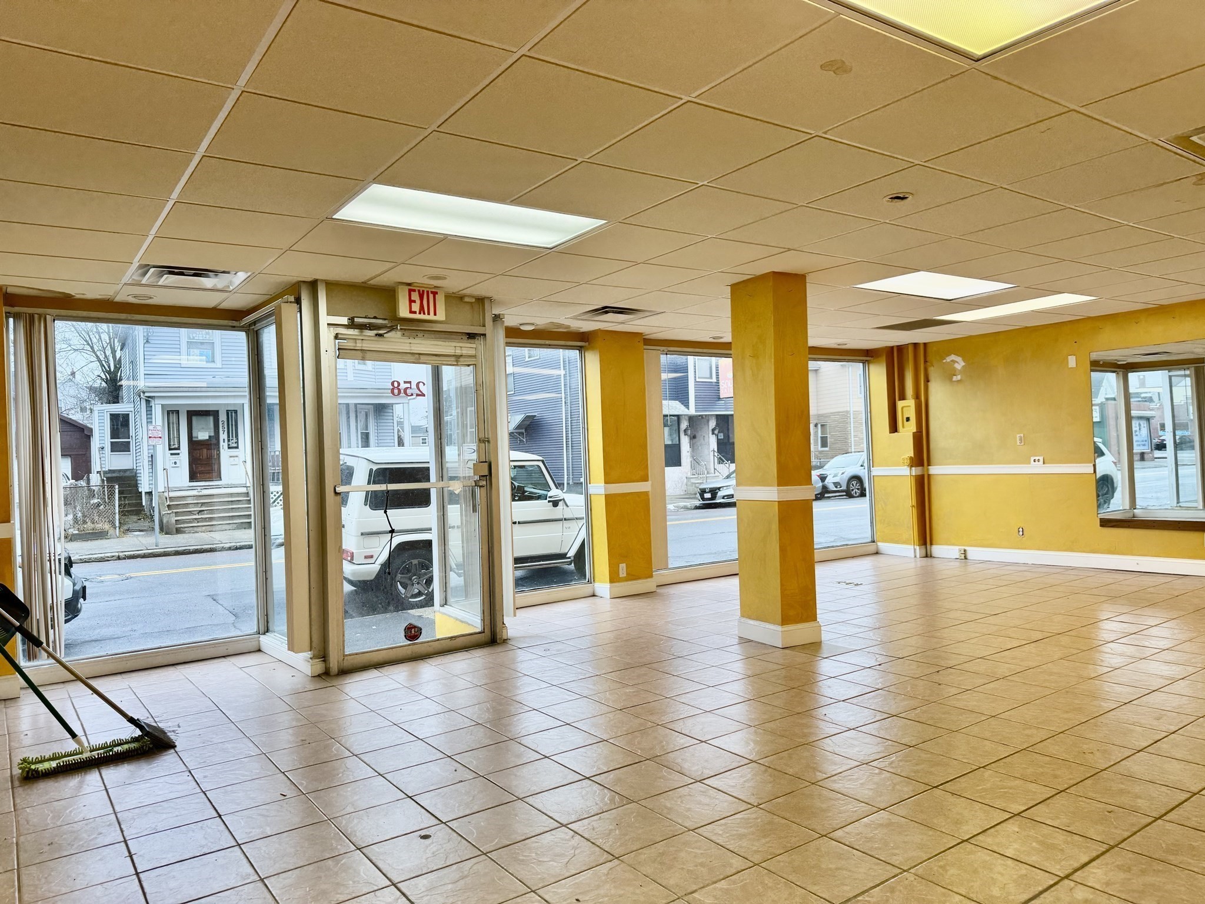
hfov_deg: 71.6
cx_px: 602
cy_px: 452
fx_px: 835
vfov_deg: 56.8
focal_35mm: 24
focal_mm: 6.76
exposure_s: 1/120
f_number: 1.78
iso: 80
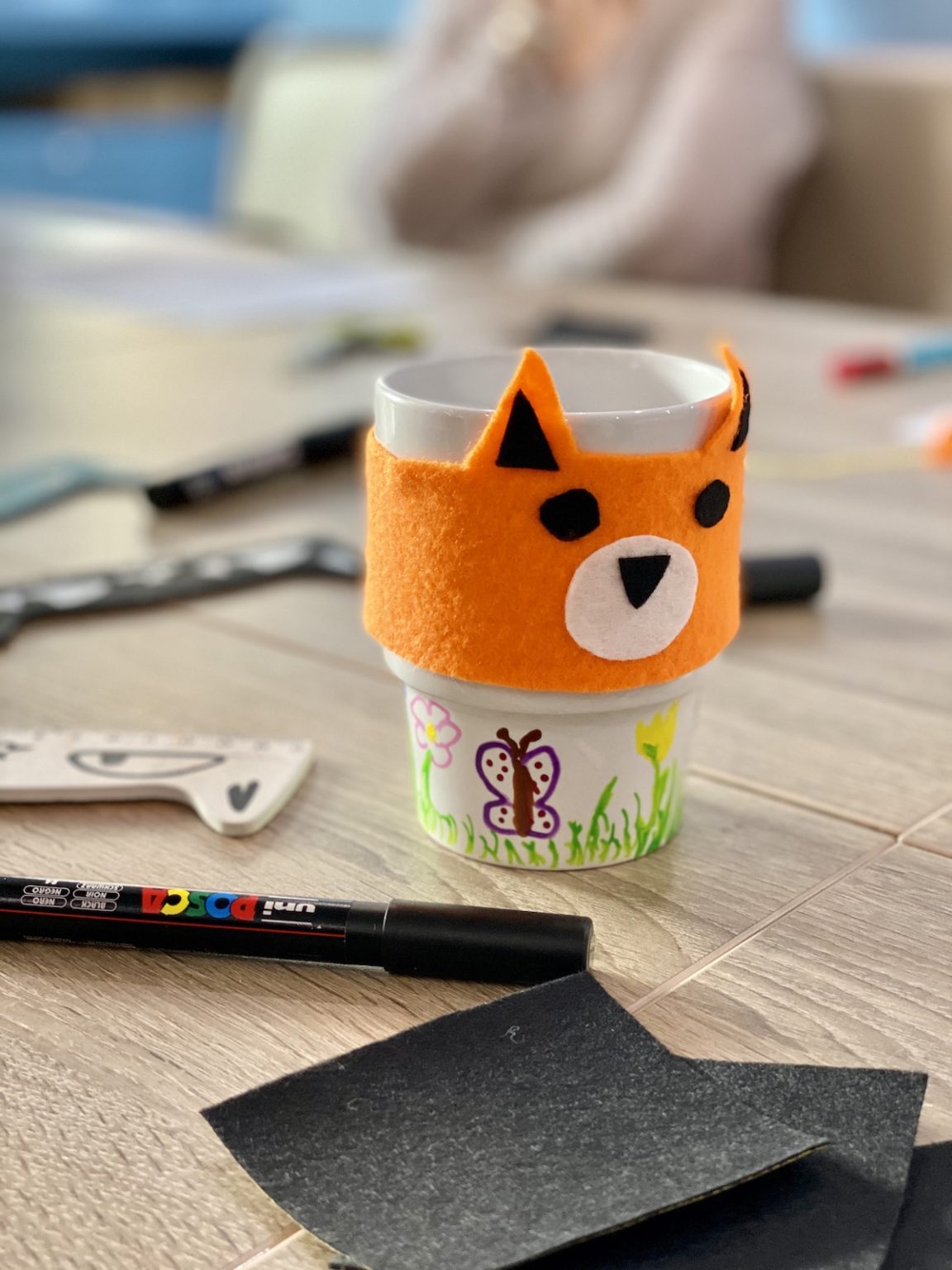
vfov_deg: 36.8
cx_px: 476
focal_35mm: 52
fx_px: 1907
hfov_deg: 28.0
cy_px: 635
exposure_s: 1/50
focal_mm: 6
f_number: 2
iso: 160
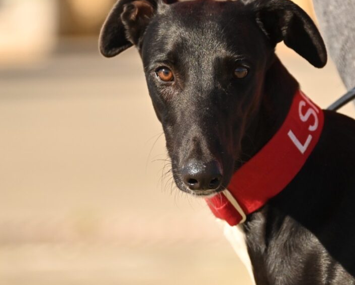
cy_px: 129
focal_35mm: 616
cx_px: 210
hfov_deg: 3.1
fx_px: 6474
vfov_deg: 2.5
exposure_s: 1/4000
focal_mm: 300
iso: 1100
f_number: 5.6
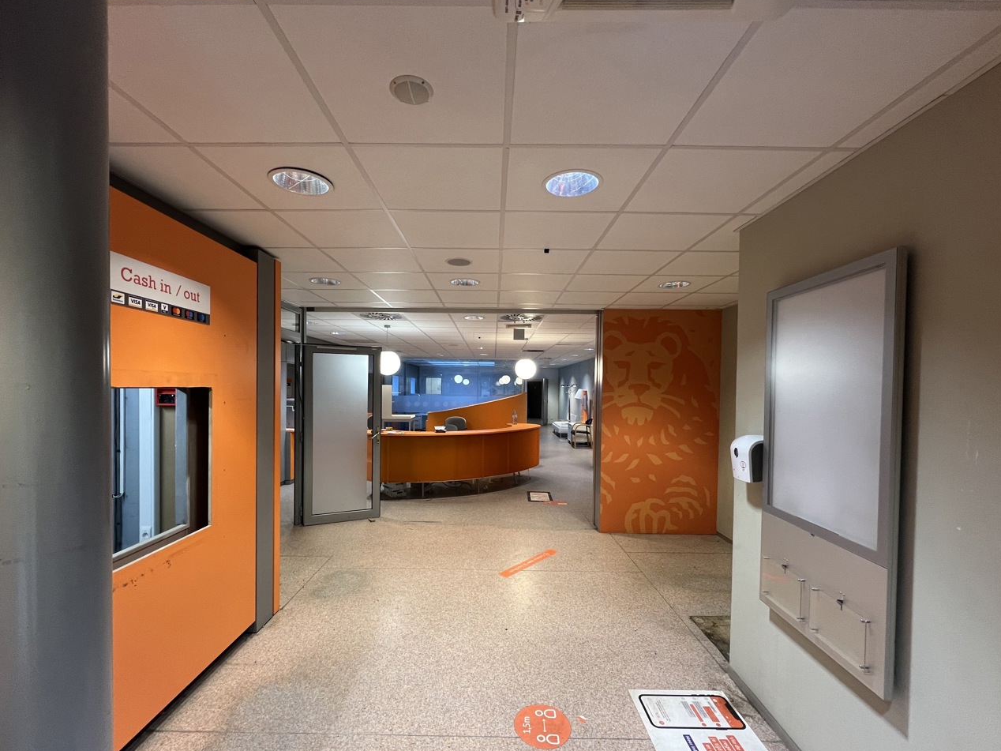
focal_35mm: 14
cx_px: 488
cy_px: 395
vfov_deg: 85.6
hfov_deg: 102.0
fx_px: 405
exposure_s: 1/50
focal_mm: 1.57
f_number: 1.8
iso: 160
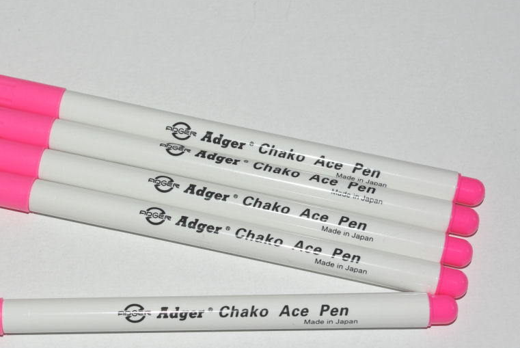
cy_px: 191
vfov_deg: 12.5
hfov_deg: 18.5
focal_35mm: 110
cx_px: 156
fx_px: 1590
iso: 100
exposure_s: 1/60
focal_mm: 47.5
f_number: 11
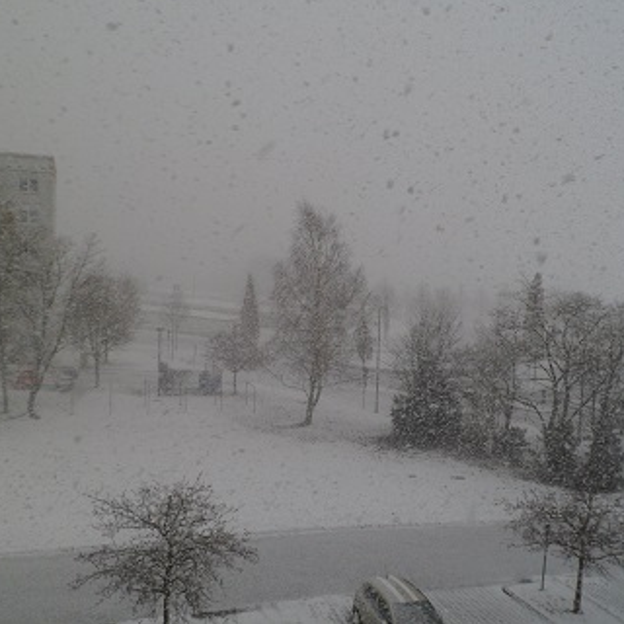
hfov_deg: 44.9
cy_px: 310
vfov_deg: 44.9
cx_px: 322
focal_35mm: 37
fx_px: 755
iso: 80
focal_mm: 5.3
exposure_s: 1/350
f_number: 3.5
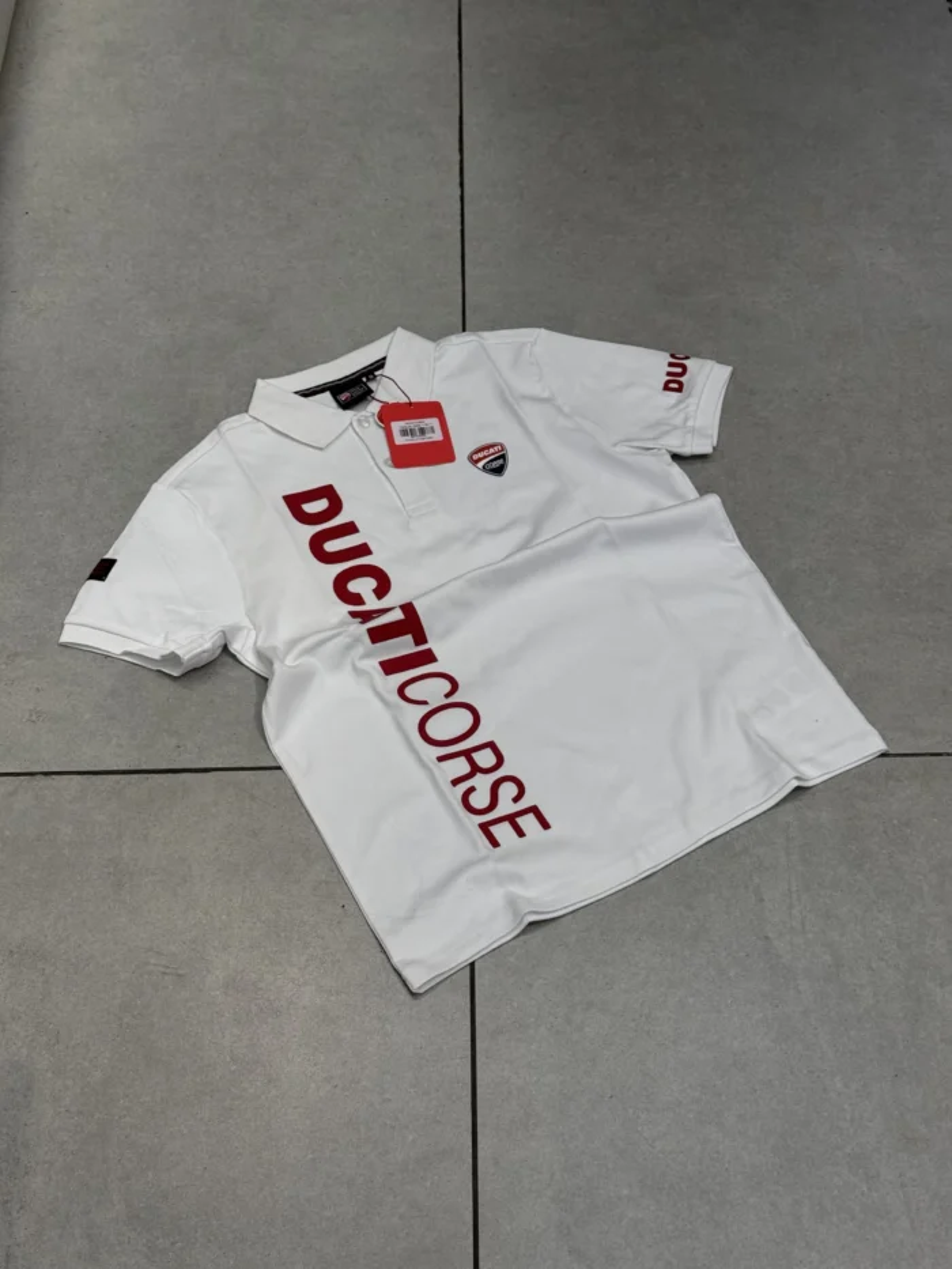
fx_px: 1760
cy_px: 634
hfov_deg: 30.3
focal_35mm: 48
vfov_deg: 39.7
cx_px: 476
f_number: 1.78
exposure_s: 1/407
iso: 64
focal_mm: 6.76
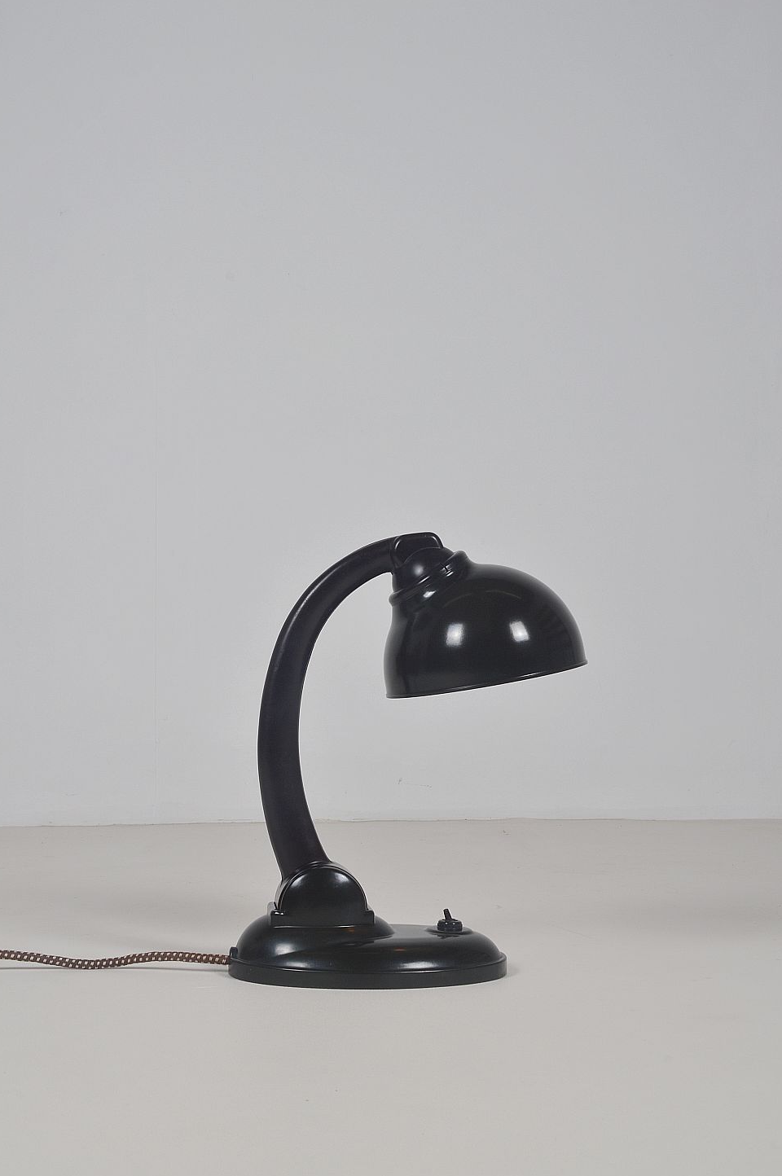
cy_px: 608
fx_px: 1632
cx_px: 384
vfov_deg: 39.6
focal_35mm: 50
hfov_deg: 26.9
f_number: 22
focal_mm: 32
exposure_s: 1/100
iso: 100
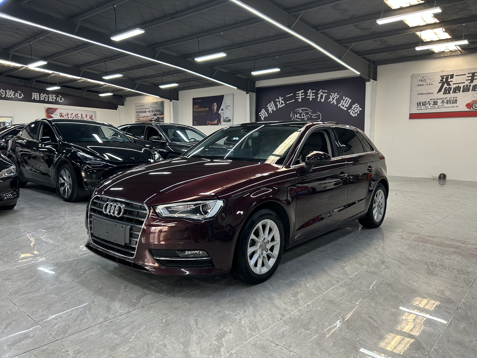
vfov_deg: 53.1
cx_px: 238
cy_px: 179
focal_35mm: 26
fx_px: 358
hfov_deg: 67.3
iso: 80
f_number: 1.5
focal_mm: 5.7
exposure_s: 1/50
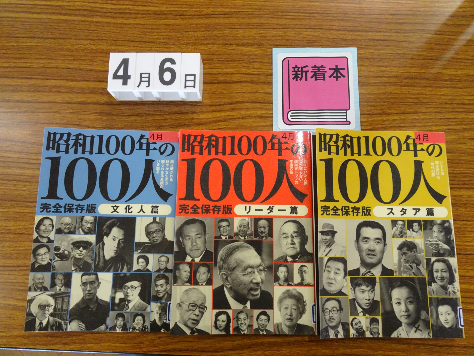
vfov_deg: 56.8
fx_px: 329
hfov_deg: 71.6
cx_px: 237
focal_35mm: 24
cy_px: 178
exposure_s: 1/60
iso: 800
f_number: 3.5
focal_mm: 4.1
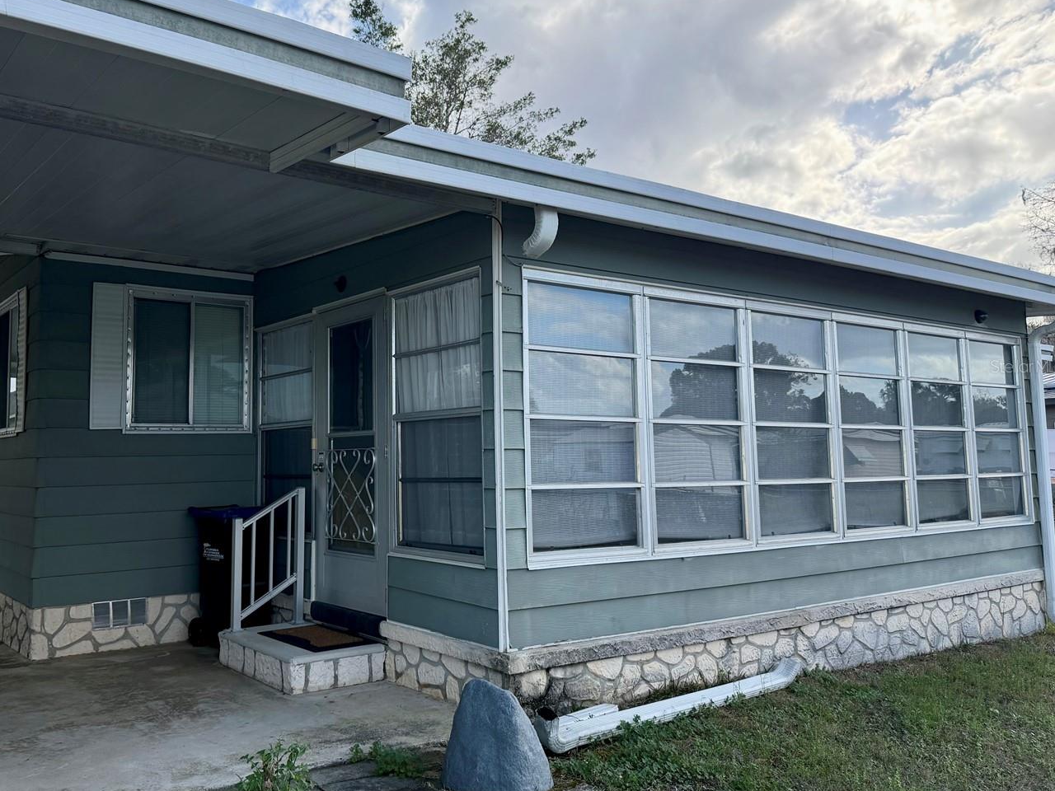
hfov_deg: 59.3
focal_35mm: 30
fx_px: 914
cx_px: 409
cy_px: 366
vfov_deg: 46.8
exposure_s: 1/2801
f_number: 1.78
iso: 100
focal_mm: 6.76
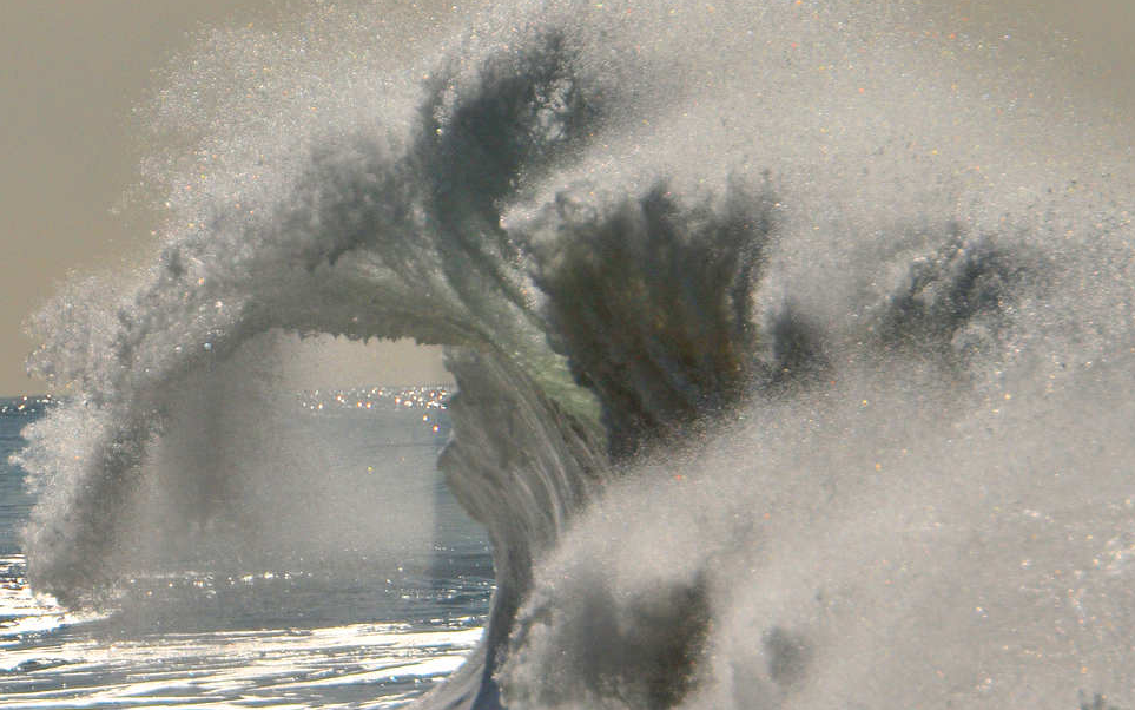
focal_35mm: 1015
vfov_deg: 1.3
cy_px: 451
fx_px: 31398
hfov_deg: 2.1
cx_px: 404
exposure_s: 1/4000
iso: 400
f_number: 8
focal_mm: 400
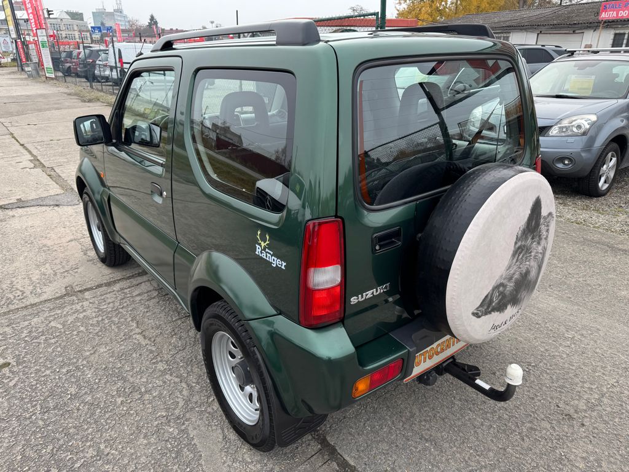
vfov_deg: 56.8
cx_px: 314
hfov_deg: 71.6
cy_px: 236
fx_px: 436
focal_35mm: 24
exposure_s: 1/588
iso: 80
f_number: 1.78
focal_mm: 6.76
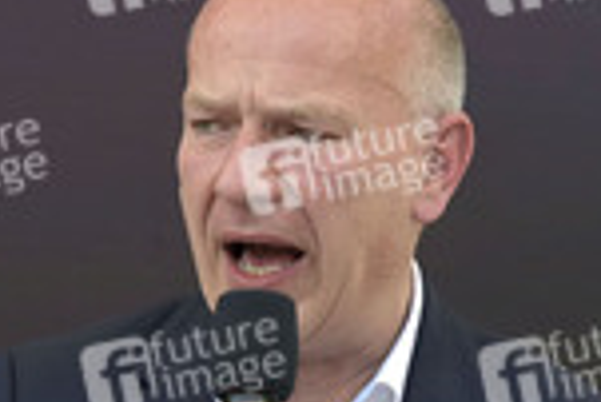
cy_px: 466
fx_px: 9959
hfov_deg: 3.5
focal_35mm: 596
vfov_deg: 2.3
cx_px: 237
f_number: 8
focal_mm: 200
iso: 500
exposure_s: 1/500
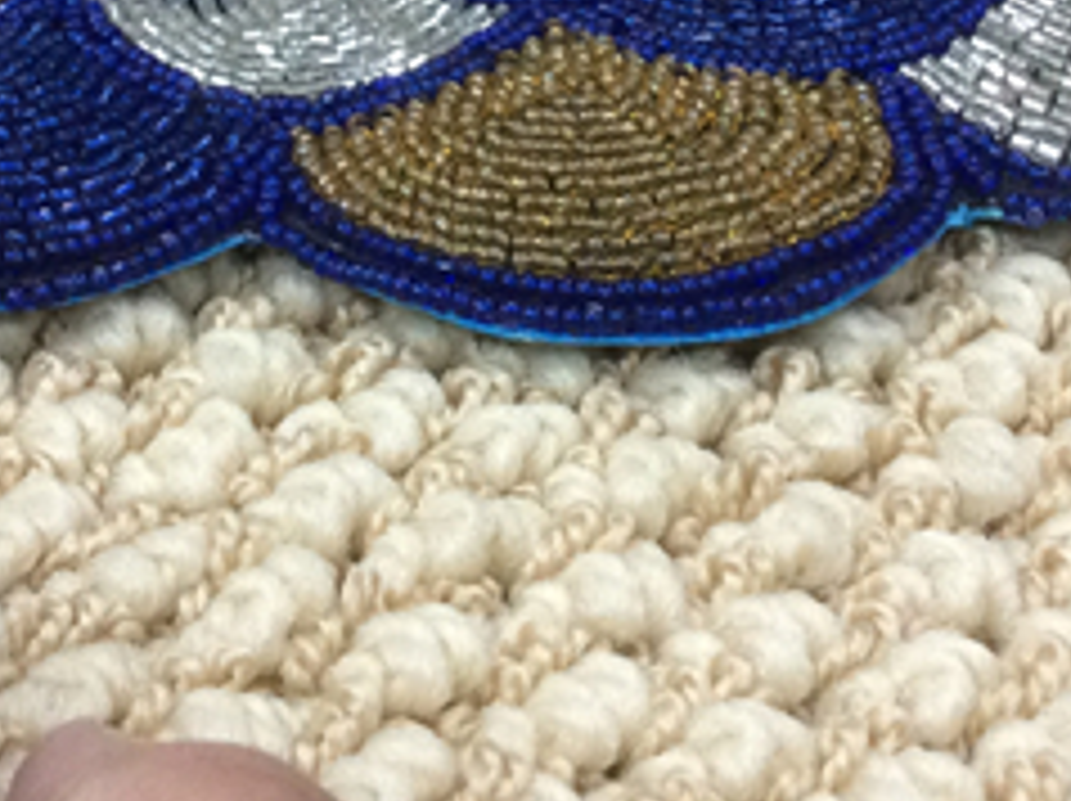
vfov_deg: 16.3
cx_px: 374
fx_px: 2658
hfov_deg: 22.7
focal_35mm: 86
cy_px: -212
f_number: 2.4
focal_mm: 3.3
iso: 200
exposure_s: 1/25
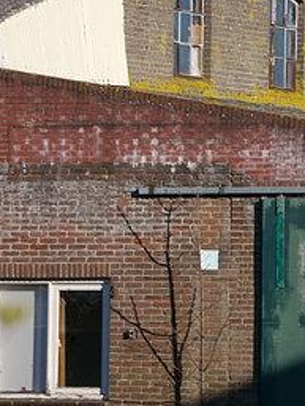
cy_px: 32
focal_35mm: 498
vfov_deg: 4.0
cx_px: 349
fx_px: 5846
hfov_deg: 3.0
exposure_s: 1/800
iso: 100
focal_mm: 100
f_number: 5
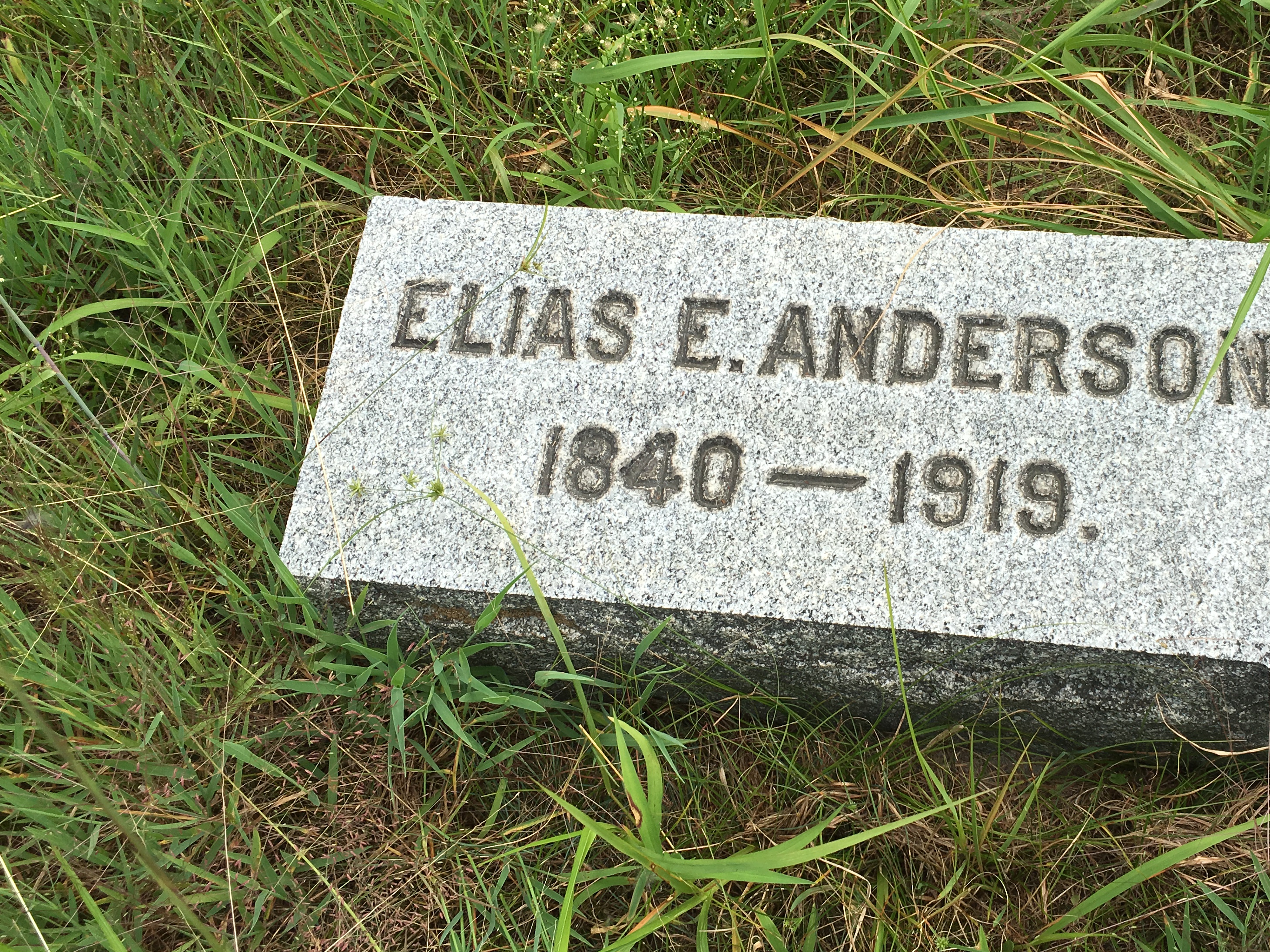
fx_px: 1467
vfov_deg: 35.9
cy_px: 432
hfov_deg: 46.2
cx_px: 835
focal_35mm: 40
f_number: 2.2
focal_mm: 4.15
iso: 25
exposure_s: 1/1374
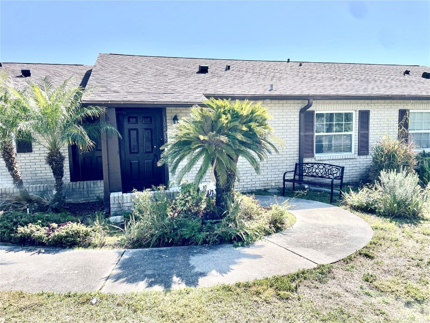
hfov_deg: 67.3
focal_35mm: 26
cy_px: 162
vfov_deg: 53.1
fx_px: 323
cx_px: 215
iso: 32
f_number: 1.6
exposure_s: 1/2618
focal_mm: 4.2
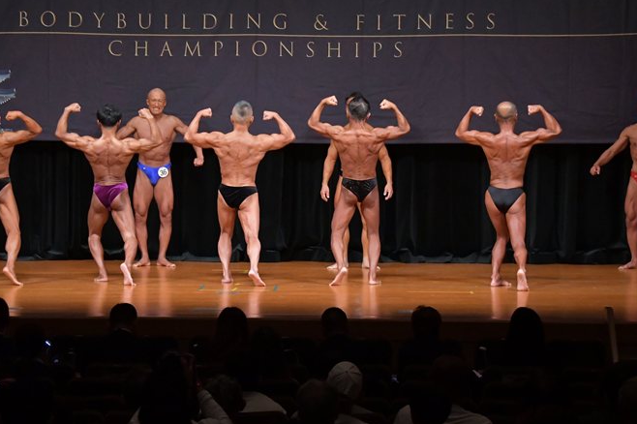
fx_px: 2812
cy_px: 182
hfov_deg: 12.9
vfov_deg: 8.6
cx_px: 277
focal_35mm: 159
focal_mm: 90
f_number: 5.6
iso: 5000
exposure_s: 1/400
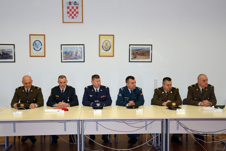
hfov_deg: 43.6
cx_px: 113
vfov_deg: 29.9
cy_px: 76
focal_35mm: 45
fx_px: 282
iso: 450
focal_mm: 30
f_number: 4.2
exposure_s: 1/60
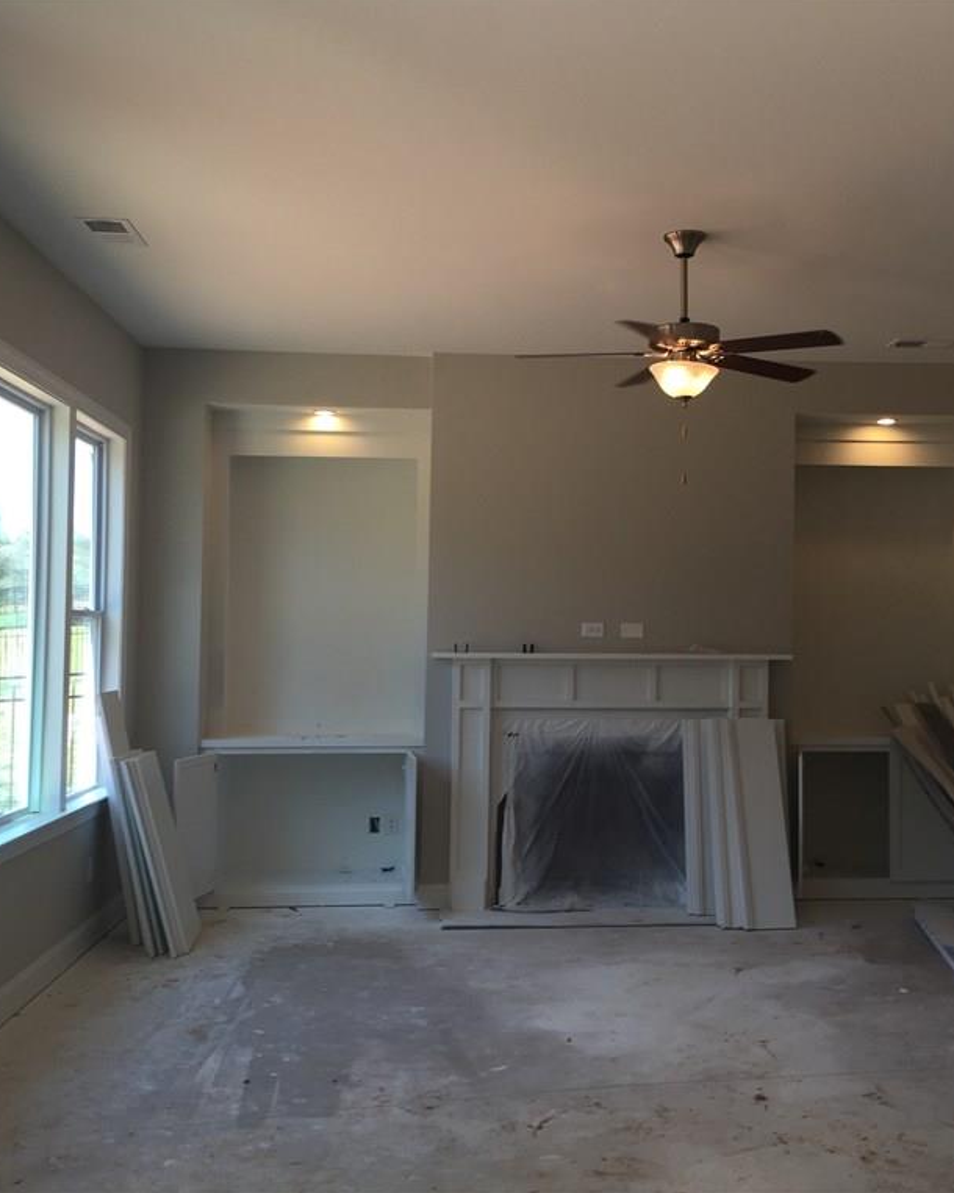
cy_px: 594
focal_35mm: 38
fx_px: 1342
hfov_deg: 39.0
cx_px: 577
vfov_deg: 47.9
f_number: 2.2
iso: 32
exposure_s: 1/120
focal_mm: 4.15
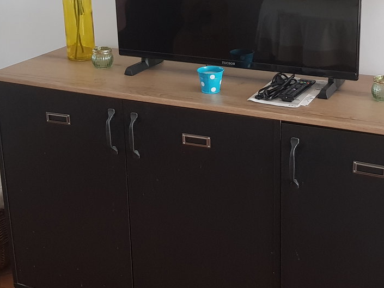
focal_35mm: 59
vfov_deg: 24.7
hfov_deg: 32.4
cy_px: 105
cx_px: 263
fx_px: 655
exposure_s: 1/14
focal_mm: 4.2
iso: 200
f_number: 1.7
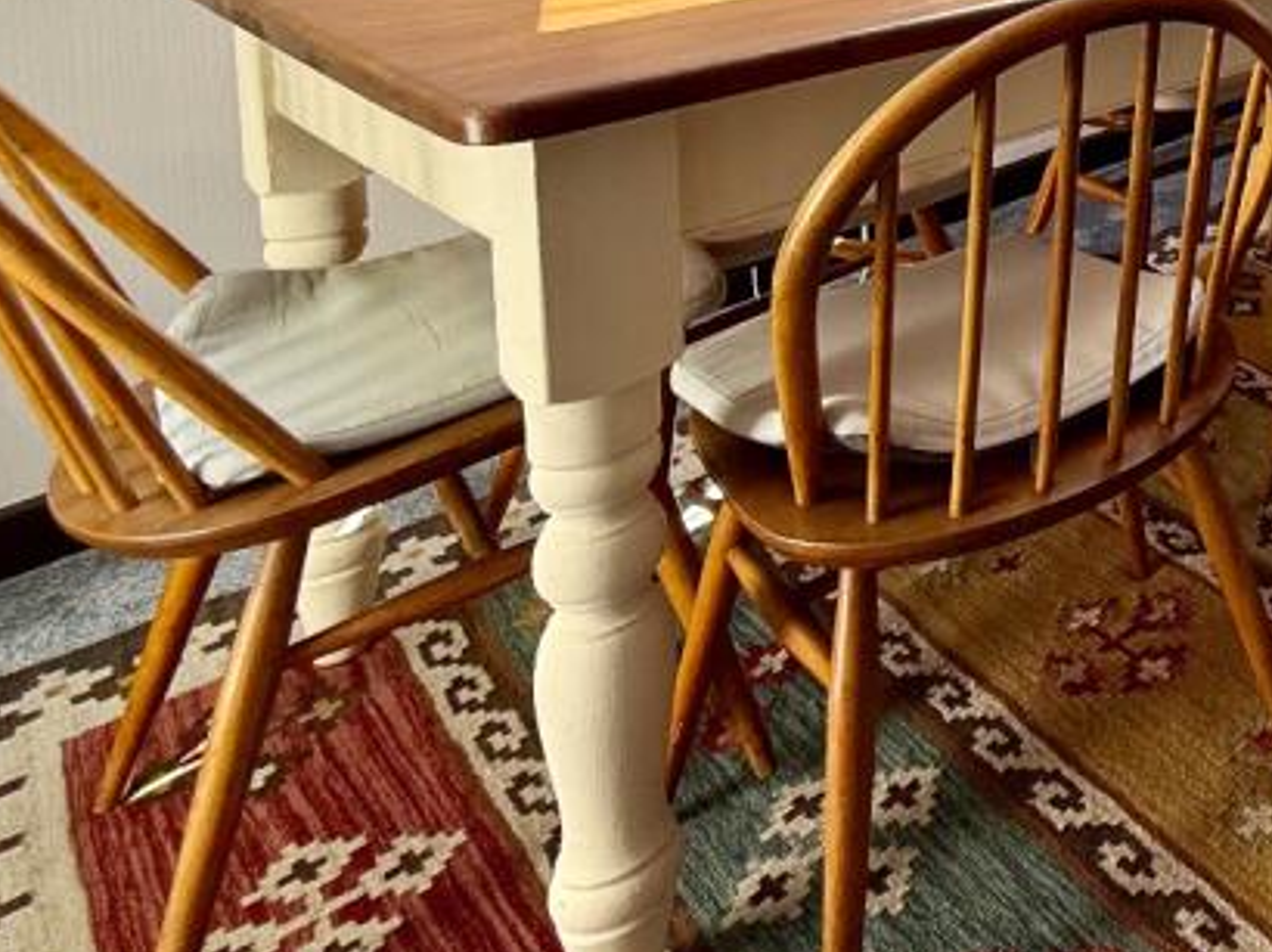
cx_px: 1554
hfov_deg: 38.0
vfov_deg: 33.1
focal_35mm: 35
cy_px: -195
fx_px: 1285
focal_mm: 2.22
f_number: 2.2
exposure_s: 1/136
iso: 64
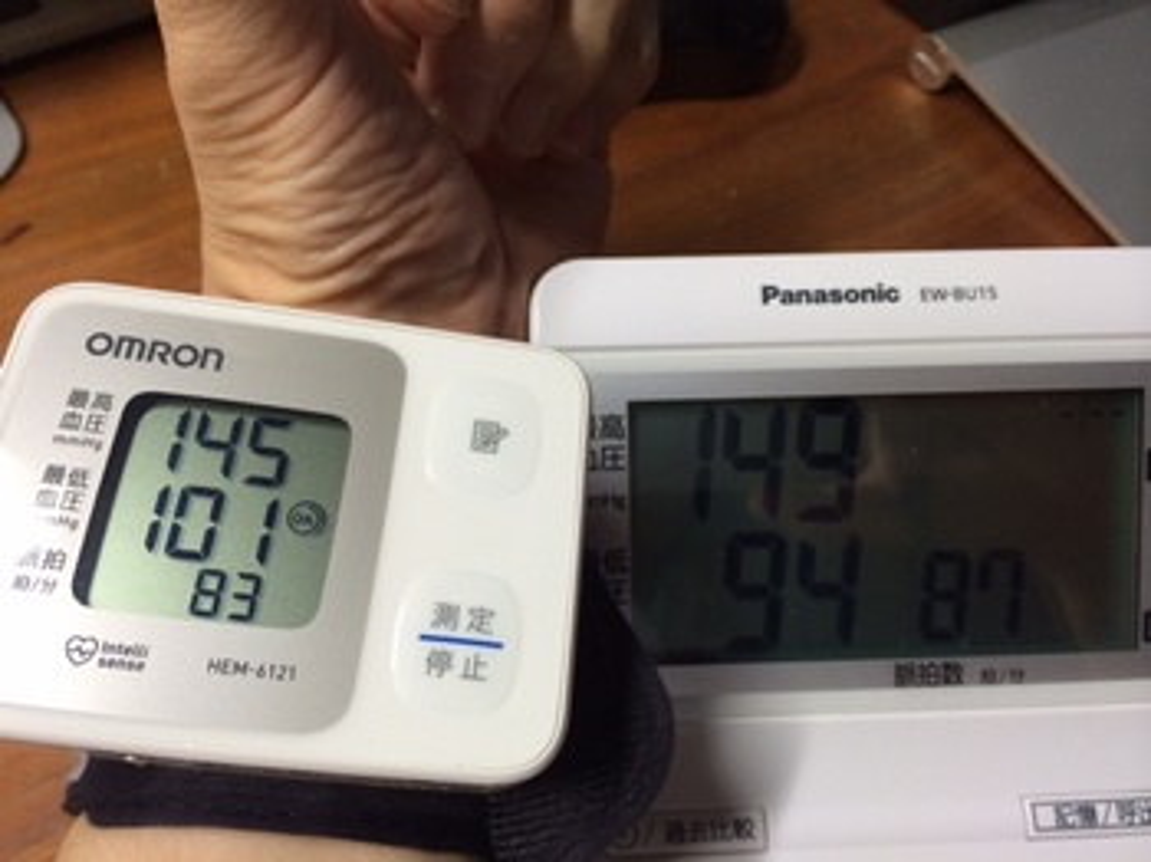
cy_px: 431
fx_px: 997
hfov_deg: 60.0
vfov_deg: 46.7
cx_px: 576
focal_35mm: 30
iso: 50
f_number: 2.2
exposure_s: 1/30
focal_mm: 4.12
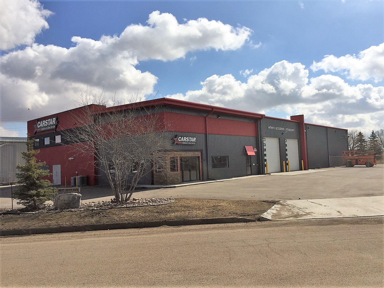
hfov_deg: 61.7
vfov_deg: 48.2
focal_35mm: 29
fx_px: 322
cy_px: 144
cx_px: 192
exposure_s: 1/4405
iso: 32
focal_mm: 4.15
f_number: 2.2
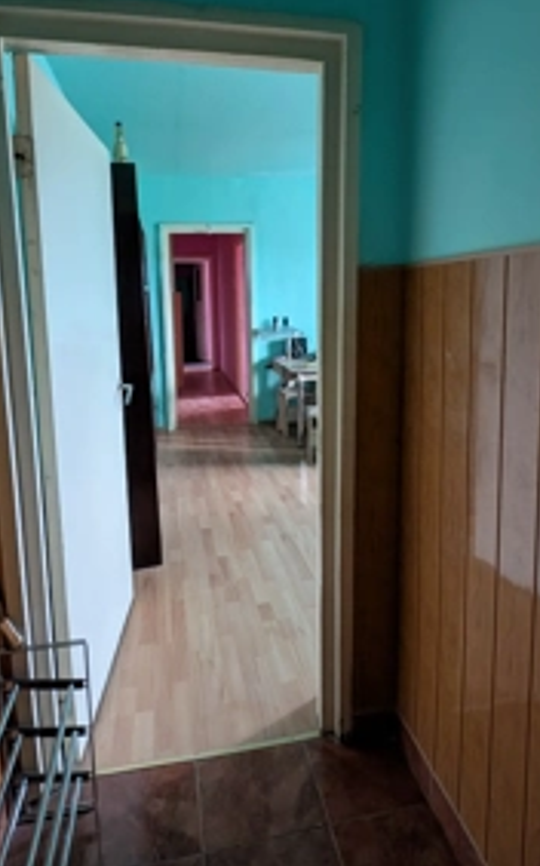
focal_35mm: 18
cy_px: 353
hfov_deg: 64.8
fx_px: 424
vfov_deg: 90.1
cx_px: 242
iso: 362
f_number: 1.95
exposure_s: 1/23.8
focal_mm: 2.23
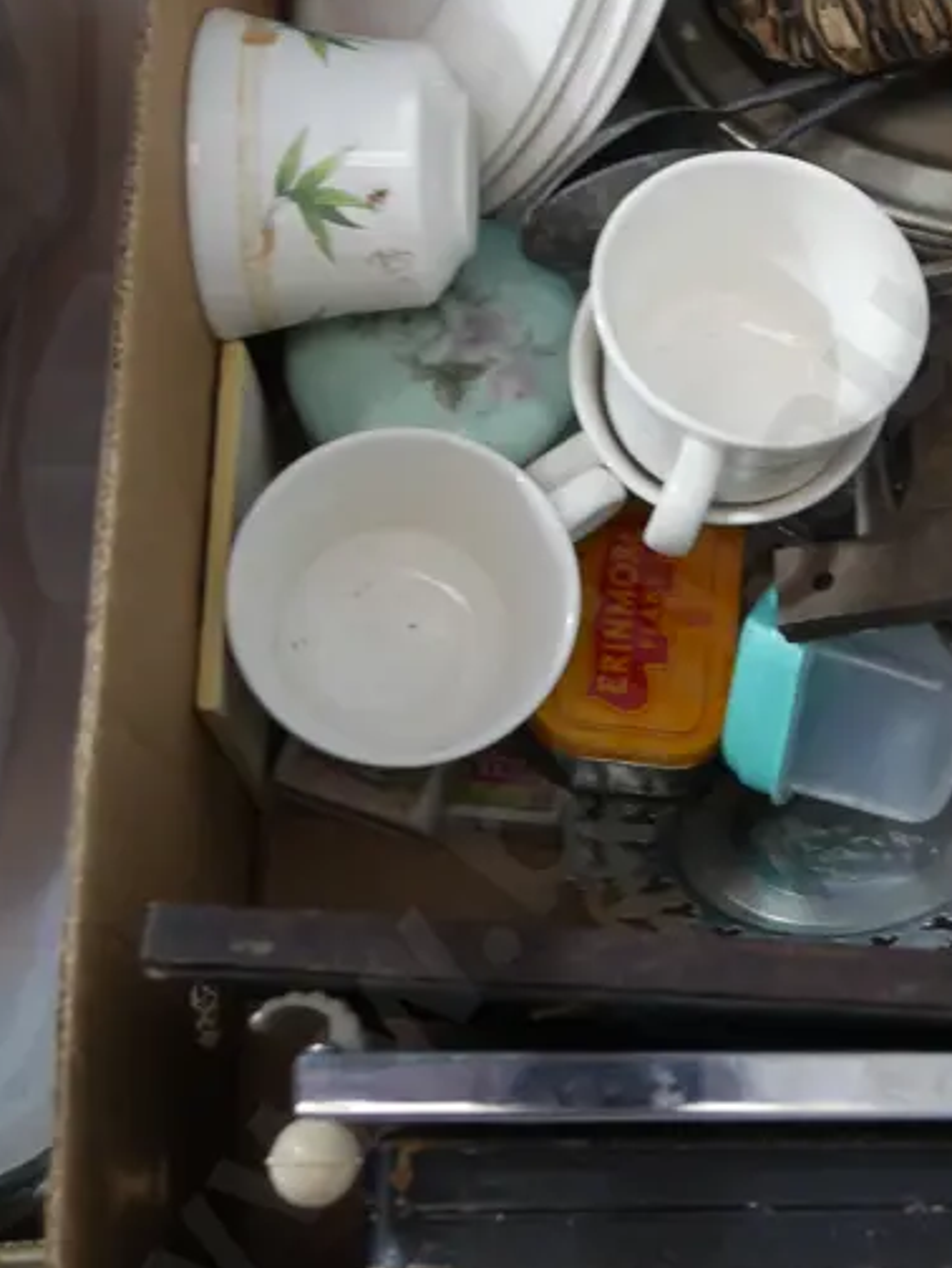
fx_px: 2087
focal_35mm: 57
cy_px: 330
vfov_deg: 33.2
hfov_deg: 24.7
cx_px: 910
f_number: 3.5
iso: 1600
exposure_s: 1/60
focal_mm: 14
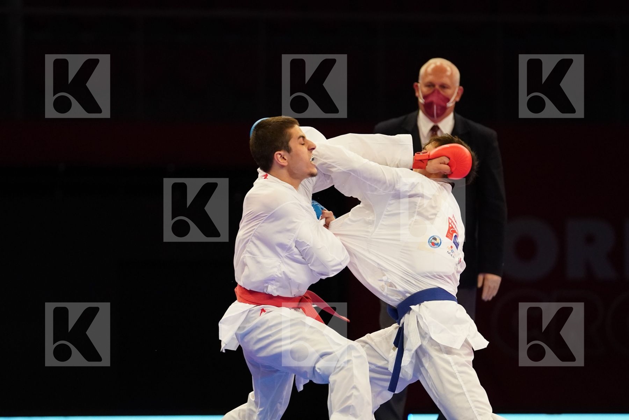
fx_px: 3844
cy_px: 210
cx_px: 314
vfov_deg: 6.2
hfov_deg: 9.4
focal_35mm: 220
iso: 3200
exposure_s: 1/1000
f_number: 2.8
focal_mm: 147
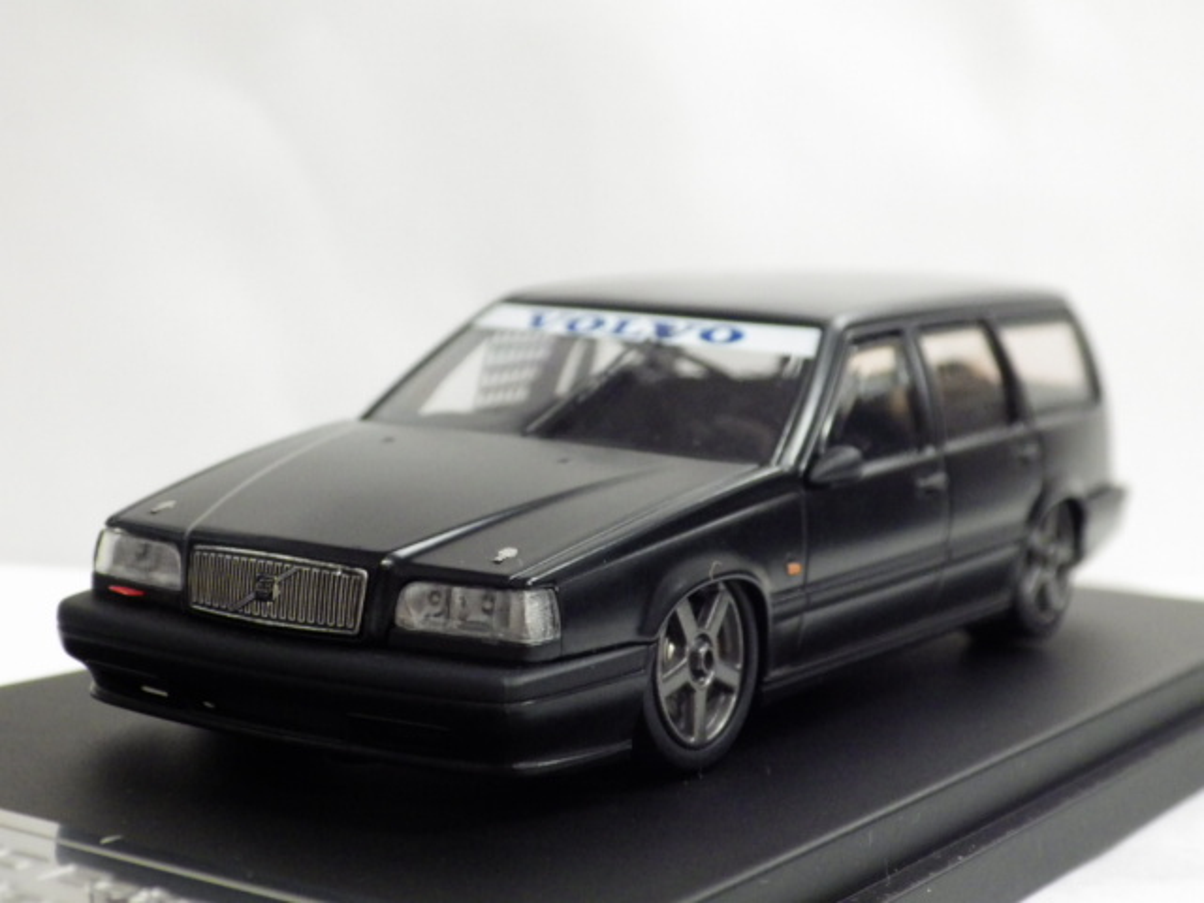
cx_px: 602
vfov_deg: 20.7
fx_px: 2469
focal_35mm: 71
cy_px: 452
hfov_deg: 27.4
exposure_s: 1/30
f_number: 4.2
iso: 800
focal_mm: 12.8
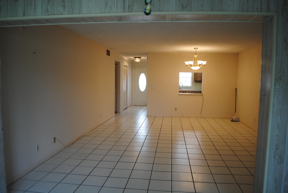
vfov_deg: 48.0
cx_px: 144
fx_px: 216
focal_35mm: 27
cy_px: 96
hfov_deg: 67.3
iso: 200
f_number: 3.5
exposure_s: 1/50
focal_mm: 18
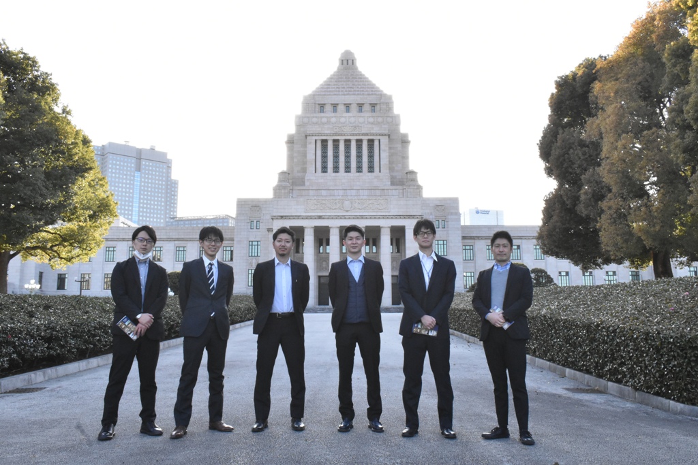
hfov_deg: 57.2
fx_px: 640
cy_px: 232
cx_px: 349
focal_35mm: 33
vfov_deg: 40.0
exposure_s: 1/250
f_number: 20
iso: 2500
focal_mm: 22
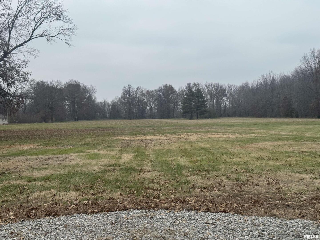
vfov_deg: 30.3
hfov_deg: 39.7
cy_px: 120
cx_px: 160
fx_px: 444
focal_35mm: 48
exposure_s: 1/1094
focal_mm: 6.76
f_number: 1.78
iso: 64
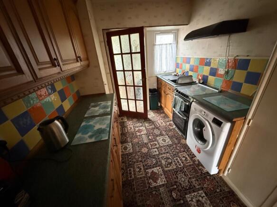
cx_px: 138
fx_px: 112
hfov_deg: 102.1
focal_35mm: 14
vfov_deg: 85.7
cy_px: 104
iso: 1250
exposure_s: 1/60
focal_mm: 2.22
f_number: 2.2
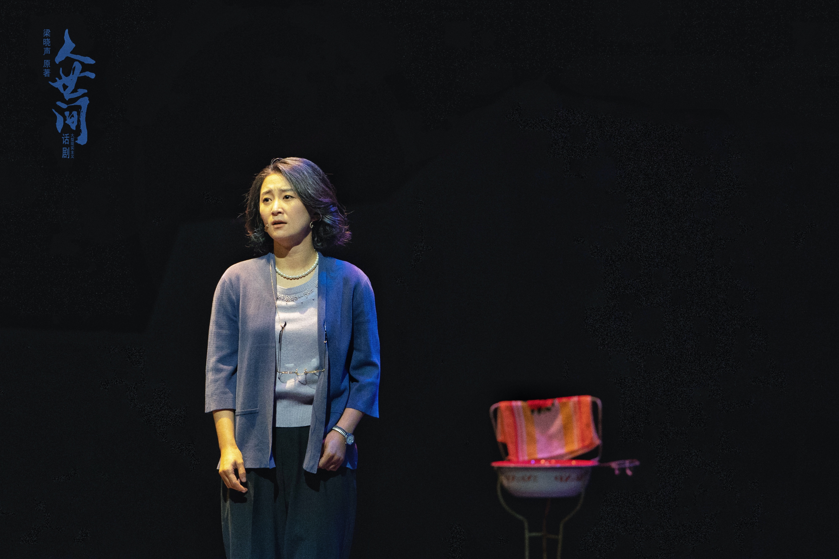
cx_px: 420
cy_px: 280
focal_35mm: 300
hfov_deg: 6.9
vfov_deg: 4.6
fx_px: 6991
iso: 4000
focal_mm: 200
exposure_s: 1/250
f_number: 3.5
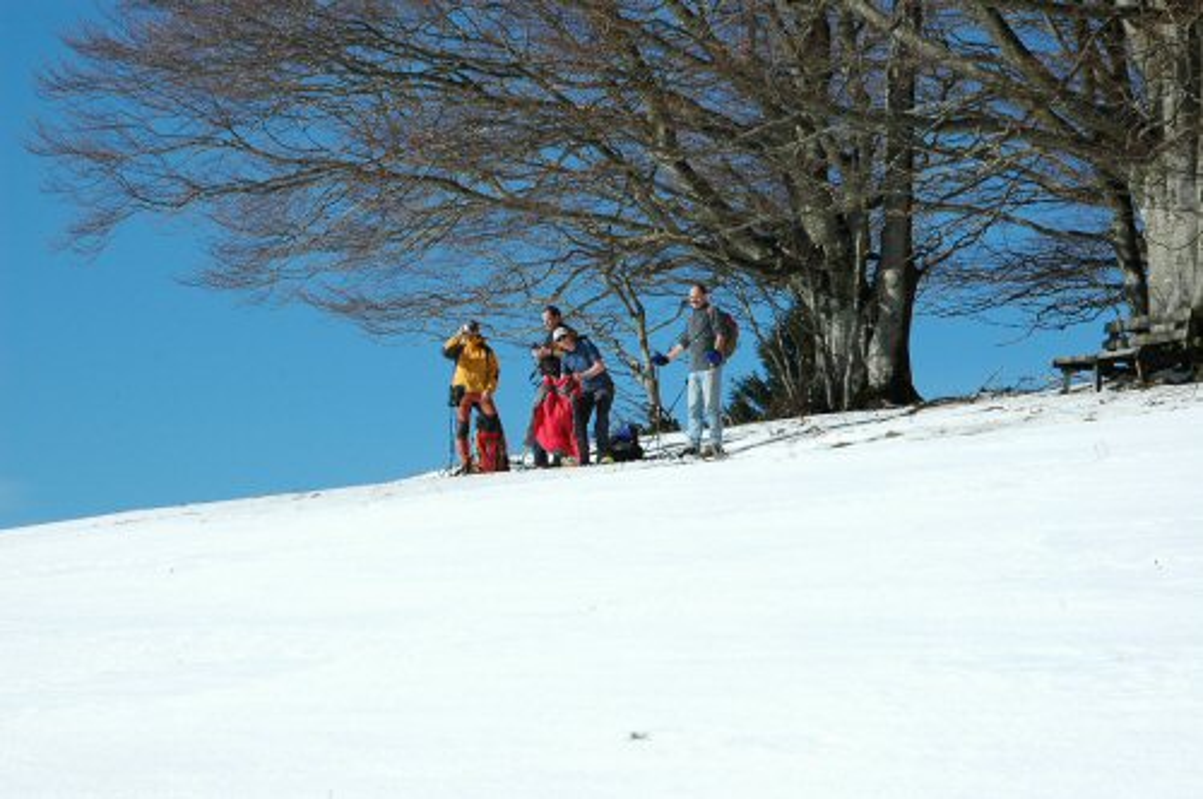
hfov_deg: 13.7
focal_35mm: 150
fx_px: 5006
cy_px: 400
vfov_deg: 9.1
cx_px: 602
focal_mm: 100
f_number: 10
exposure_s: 1/400
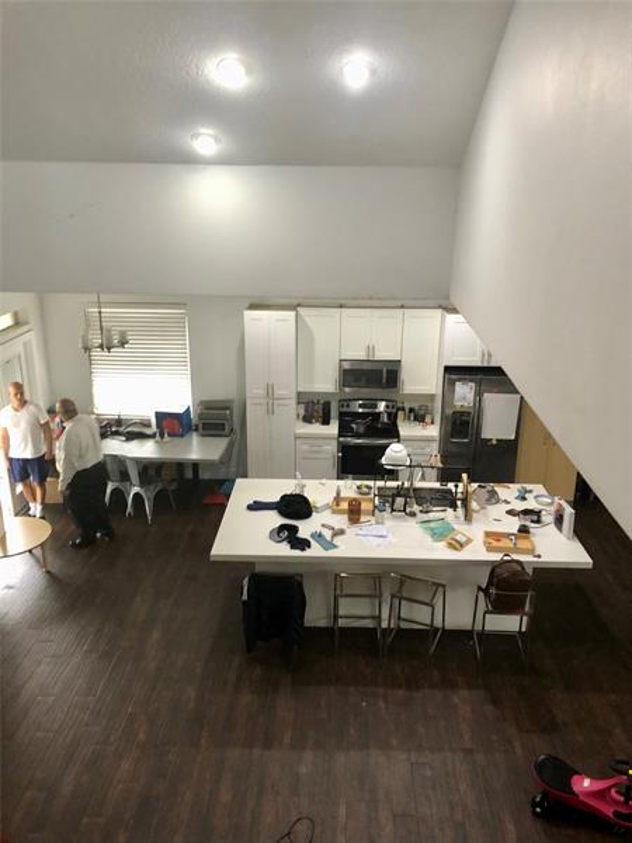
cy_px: 422
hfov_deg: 49.7
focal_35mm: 28
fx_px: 682
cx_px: 316
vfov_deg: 63.4
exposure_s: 1/15
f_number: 1.8
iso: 50
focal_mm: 3.99
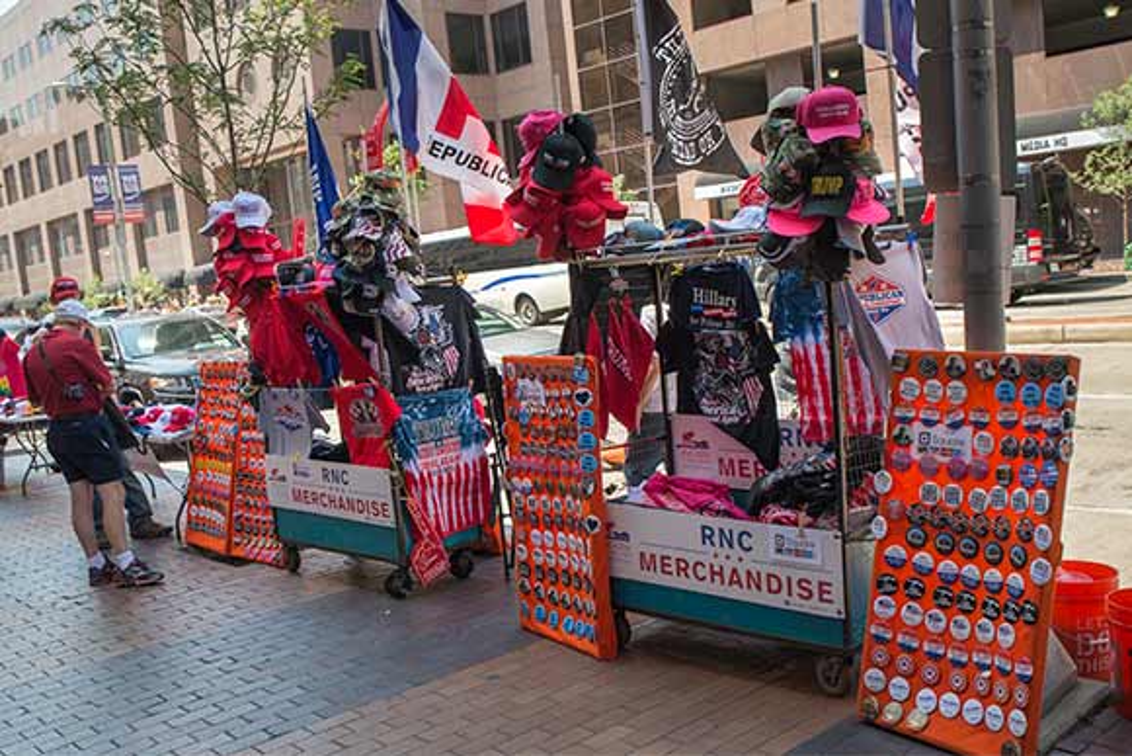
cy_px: 378
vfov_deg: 43.6
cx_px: 566
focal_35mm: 30
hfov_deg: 61.9
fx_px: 944
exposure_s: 1/500
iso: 200
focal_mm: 30
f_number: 5.6
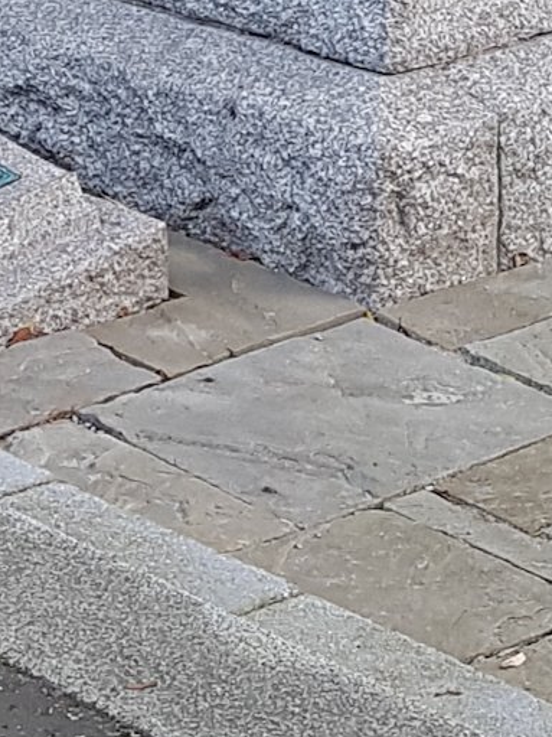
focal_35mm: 154
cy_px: -871
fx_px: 3276
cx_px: 353
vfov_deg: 11.2
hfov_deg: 9.6
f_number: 1.7
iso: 64
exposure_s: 1/50
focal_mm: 4.2
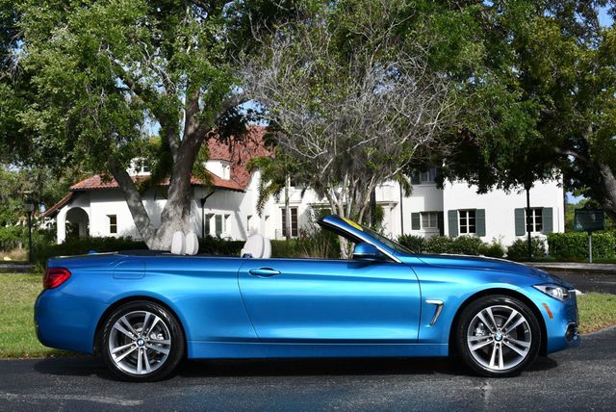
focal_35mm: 52
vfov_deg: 26.0
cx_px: 308
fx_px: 891
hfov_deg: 38.2
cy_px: 206
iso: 100
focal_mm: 26
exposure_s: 1/250
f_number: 8
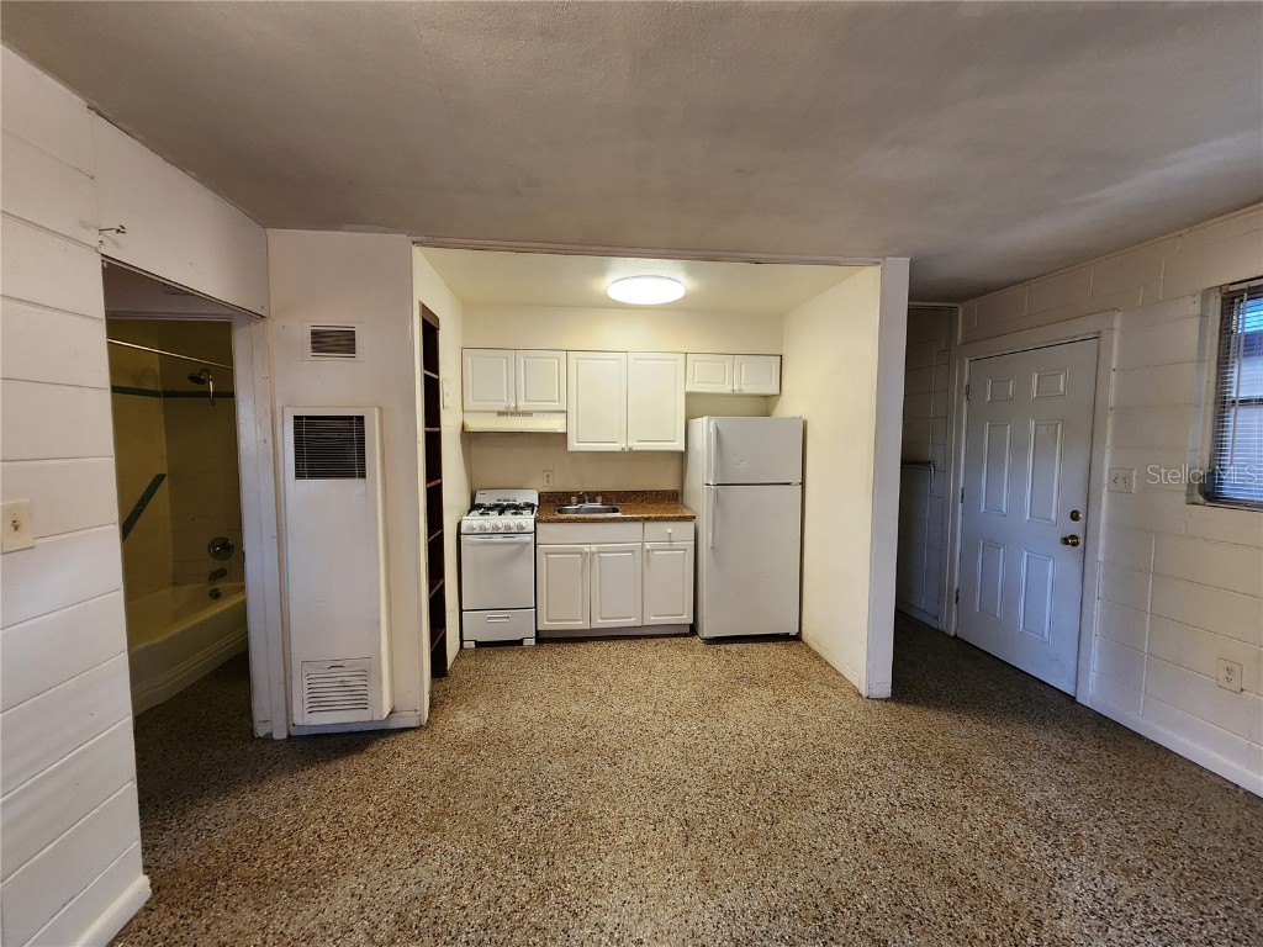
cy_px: 474
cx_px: 632
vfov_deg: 89.9
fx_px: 474
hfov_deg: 106.2
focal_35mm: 13
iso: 200
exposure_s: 1/60
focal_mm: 2.2
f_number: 2.2
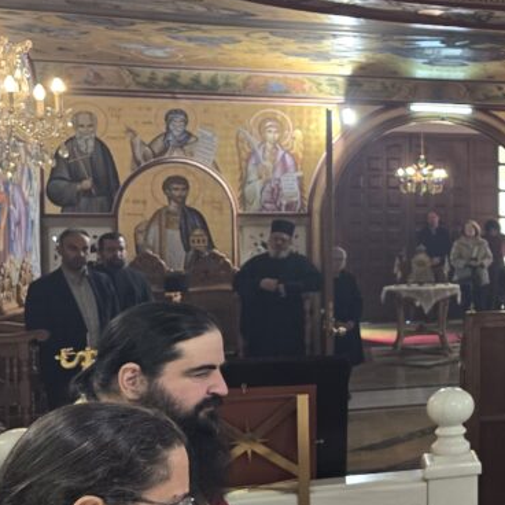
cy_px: 245
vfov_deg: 27.3
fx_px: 1040
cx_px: 770
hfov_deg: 22.2
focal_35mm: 63
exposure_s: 1/100
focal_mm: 6.3
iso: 125
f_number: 1.7
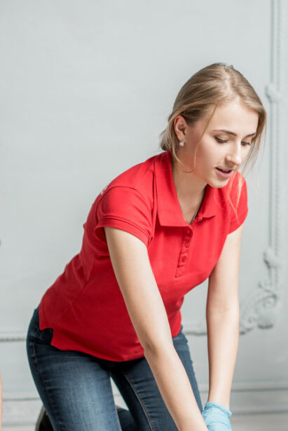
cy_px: 326
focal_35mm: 159
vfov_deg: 12.9
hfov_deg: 8.6
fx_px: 1905
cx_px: 213
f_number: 2.5
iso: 200
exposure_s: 1/200
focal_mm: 85
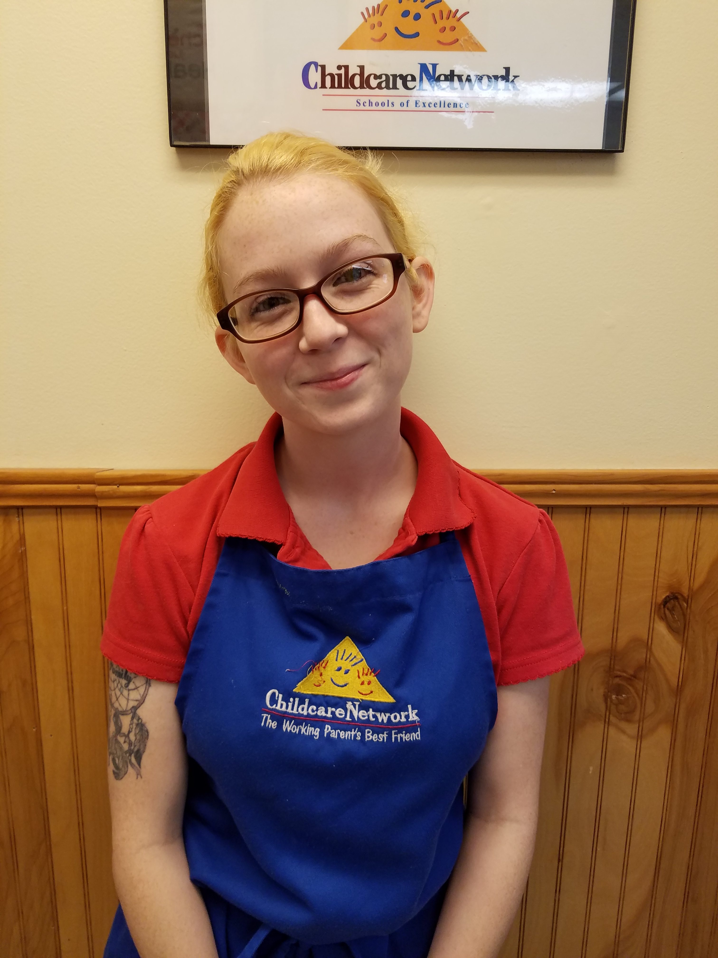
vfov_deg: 67.3
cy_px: 479
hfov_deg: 53.1
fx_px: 719
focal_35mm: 26
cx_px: 359
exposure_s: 1/60
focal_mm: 4.2
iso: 100
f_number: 1.7
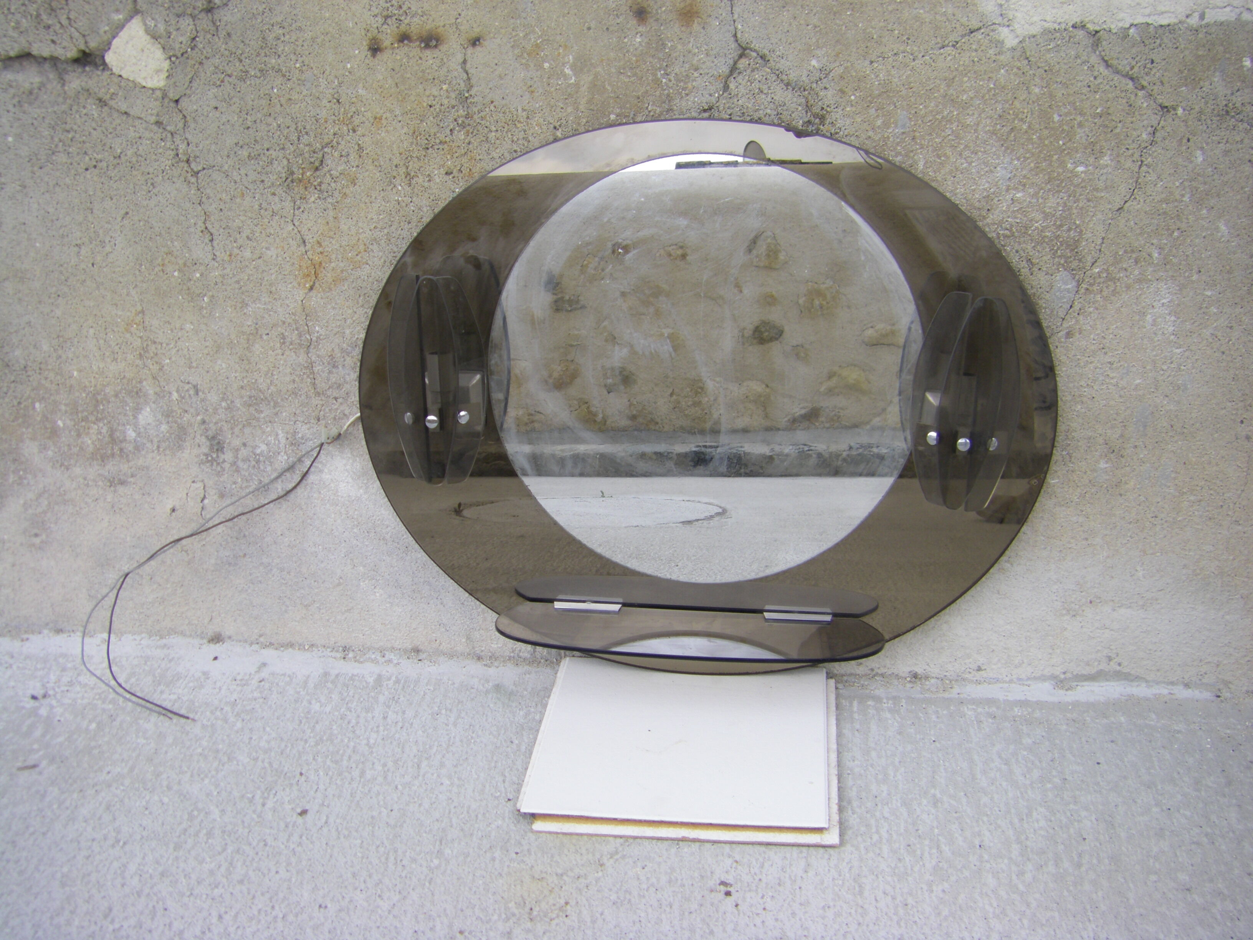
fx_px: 1375
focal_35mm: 38
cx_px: 626
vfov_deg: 37.7
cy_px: 470
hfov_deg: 49.0
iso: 64
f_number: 3.5
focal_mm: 6.3
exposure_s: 1/125
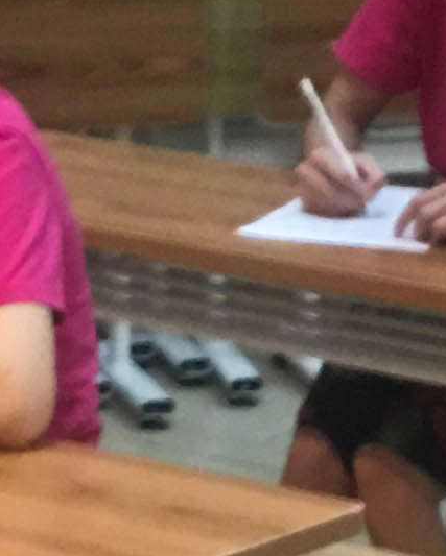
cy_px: 632
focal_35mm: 214
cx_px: 250
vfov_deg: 8.9
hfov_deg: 7.2
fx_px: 3528
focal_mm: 4.15
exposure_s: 1/17
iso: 100
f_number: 2.2
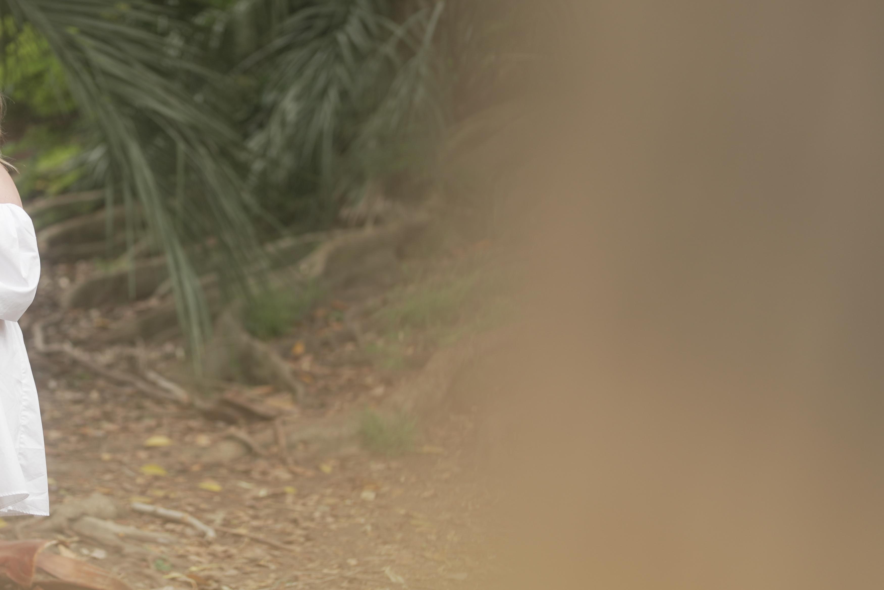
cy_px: 367
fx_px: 2455
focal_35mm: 100
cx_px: 267
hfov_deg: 20.3
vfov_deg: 13.7
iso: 125
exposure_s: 1/200
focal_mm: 50
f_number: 1.2
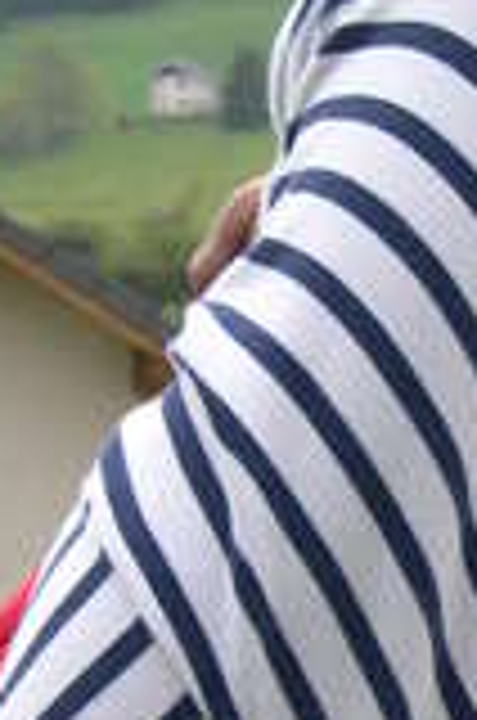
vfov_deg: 9.1
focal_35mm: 223
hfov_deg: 6.1
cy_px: 837
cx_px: 490
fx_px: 4451
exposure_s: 1/333
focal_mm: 12.2
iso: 100
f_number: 3.4
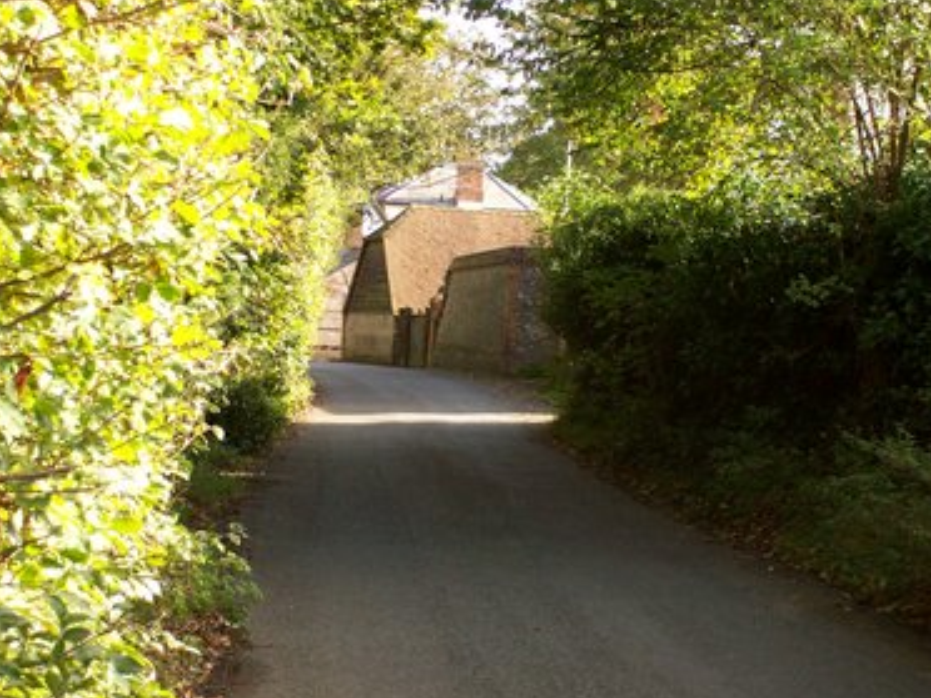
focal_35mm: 85
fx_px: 2286
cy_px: 346
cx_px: 476
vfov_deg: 17.4
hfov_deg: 23.0
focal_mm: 13.5
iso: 140
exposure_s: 1/147
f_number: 4
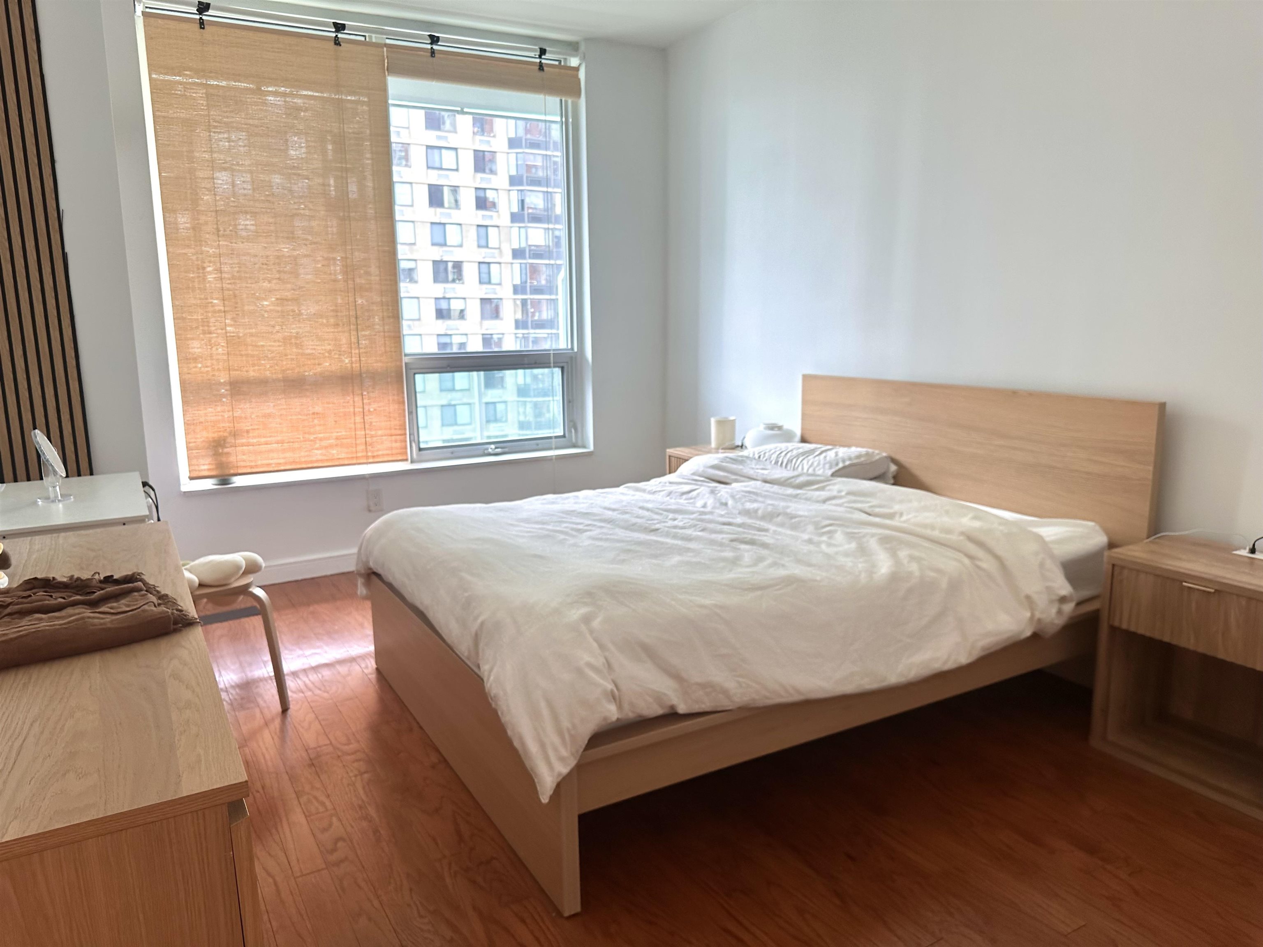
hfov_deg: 71.6
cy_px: 474
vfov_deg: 56.8
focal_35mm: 24
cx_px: 632
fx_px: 876
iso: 80
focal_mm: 6.86
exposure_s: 1/120
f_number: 1.78
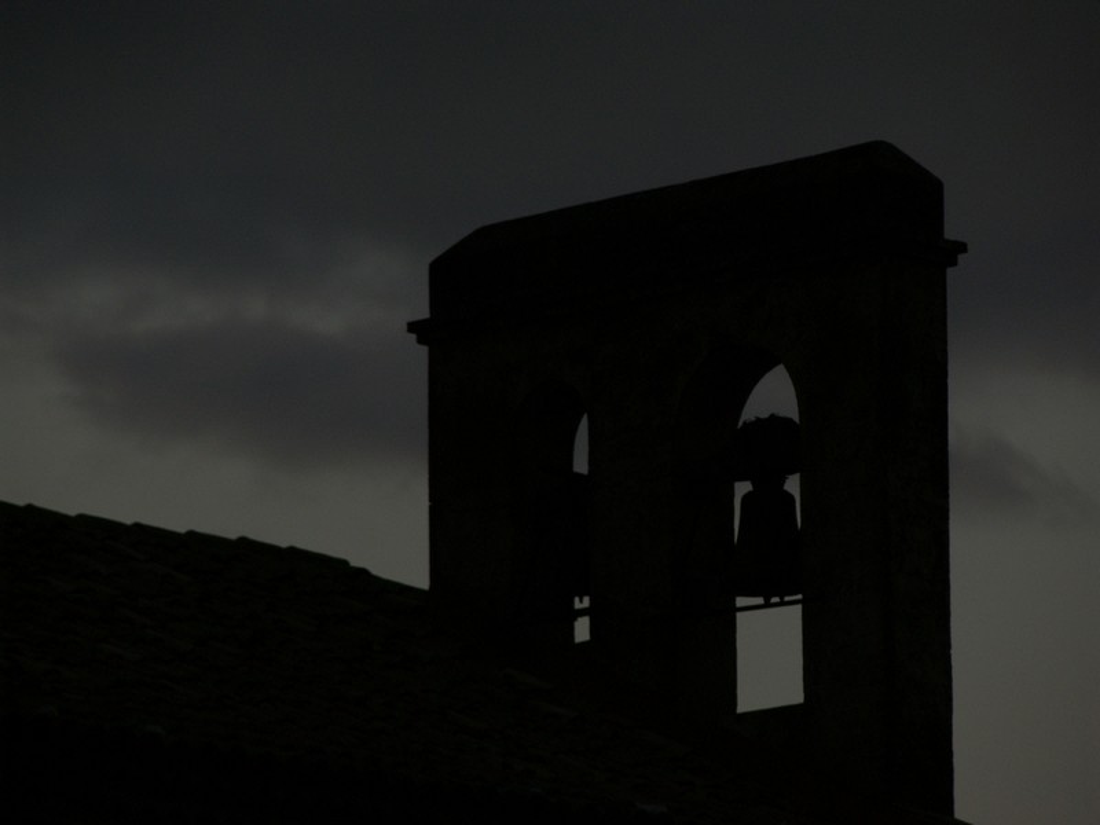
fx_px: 13346
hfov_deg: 4.7
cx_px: 550
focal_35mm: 420
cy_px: 412
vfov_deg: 3.5
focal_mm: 104.7
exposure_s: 1/250
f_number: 4.6
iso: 100
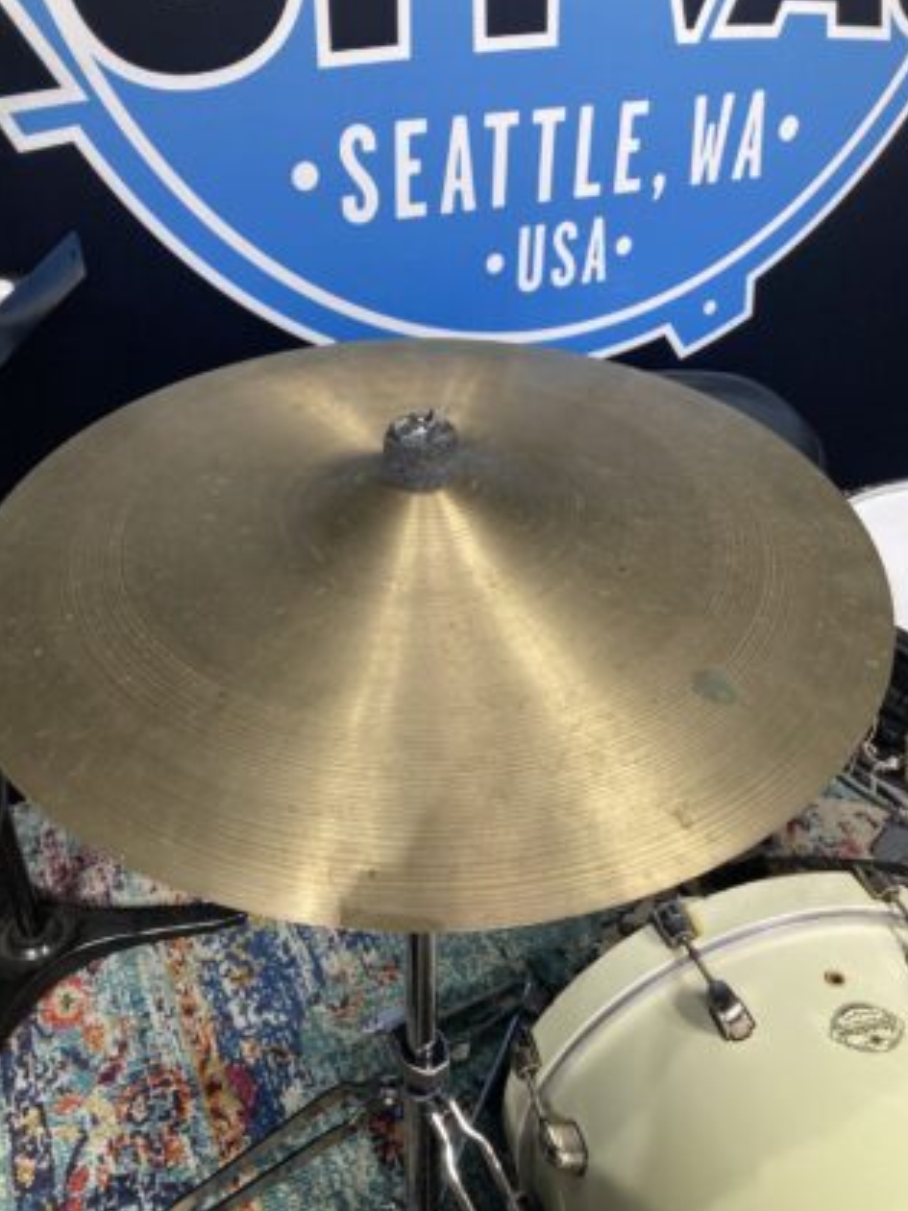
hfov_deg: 46.8
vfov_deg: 60.0
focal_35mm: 30
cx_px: 429
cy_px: 594
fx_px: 1049
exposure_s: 1/60
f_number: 1.8
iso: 125
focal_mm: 3.99
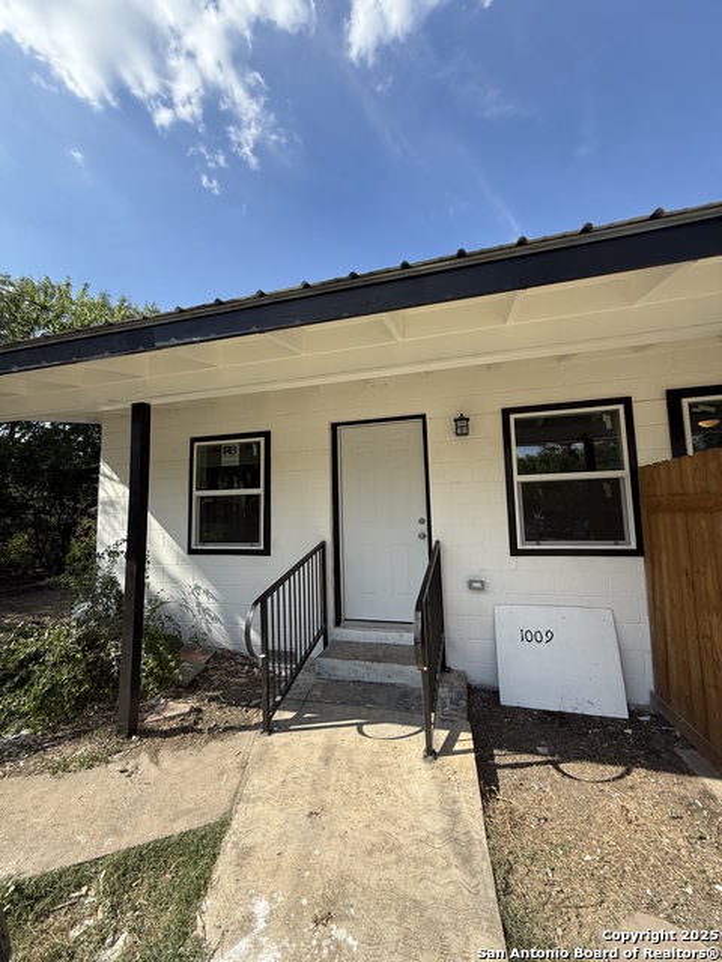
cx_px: 361
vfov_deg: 102.1
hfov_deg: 85.7
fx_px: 389
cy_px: 481
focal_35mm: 14
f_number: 2.2
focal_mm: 2.22
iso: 50
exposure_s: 1/876
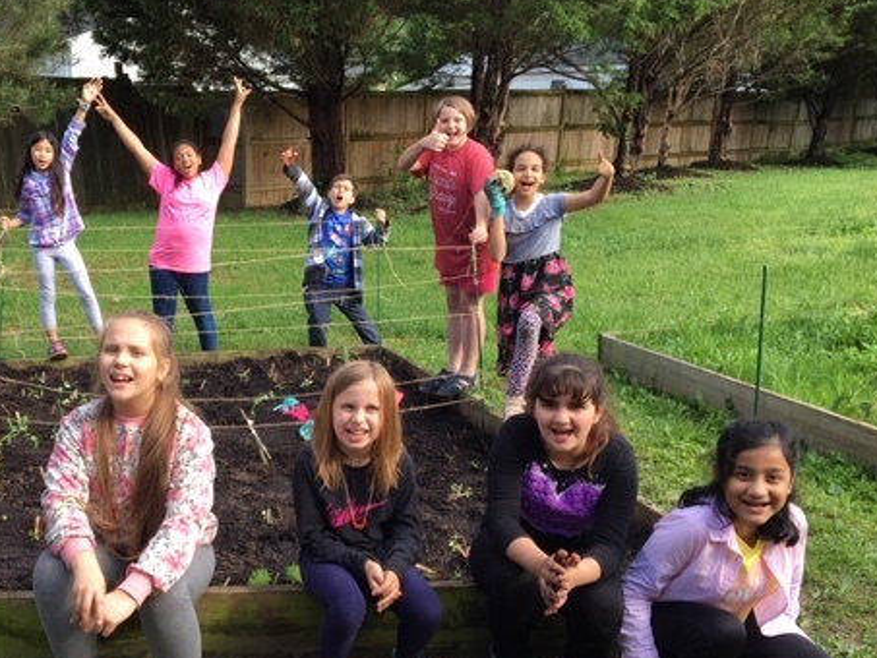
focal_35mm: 41
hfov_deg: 44.9
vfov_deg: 35.1
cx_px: 269
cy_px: 377
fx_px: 1039
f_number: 2.2
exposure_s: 1/234
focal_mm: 4.15
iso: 25
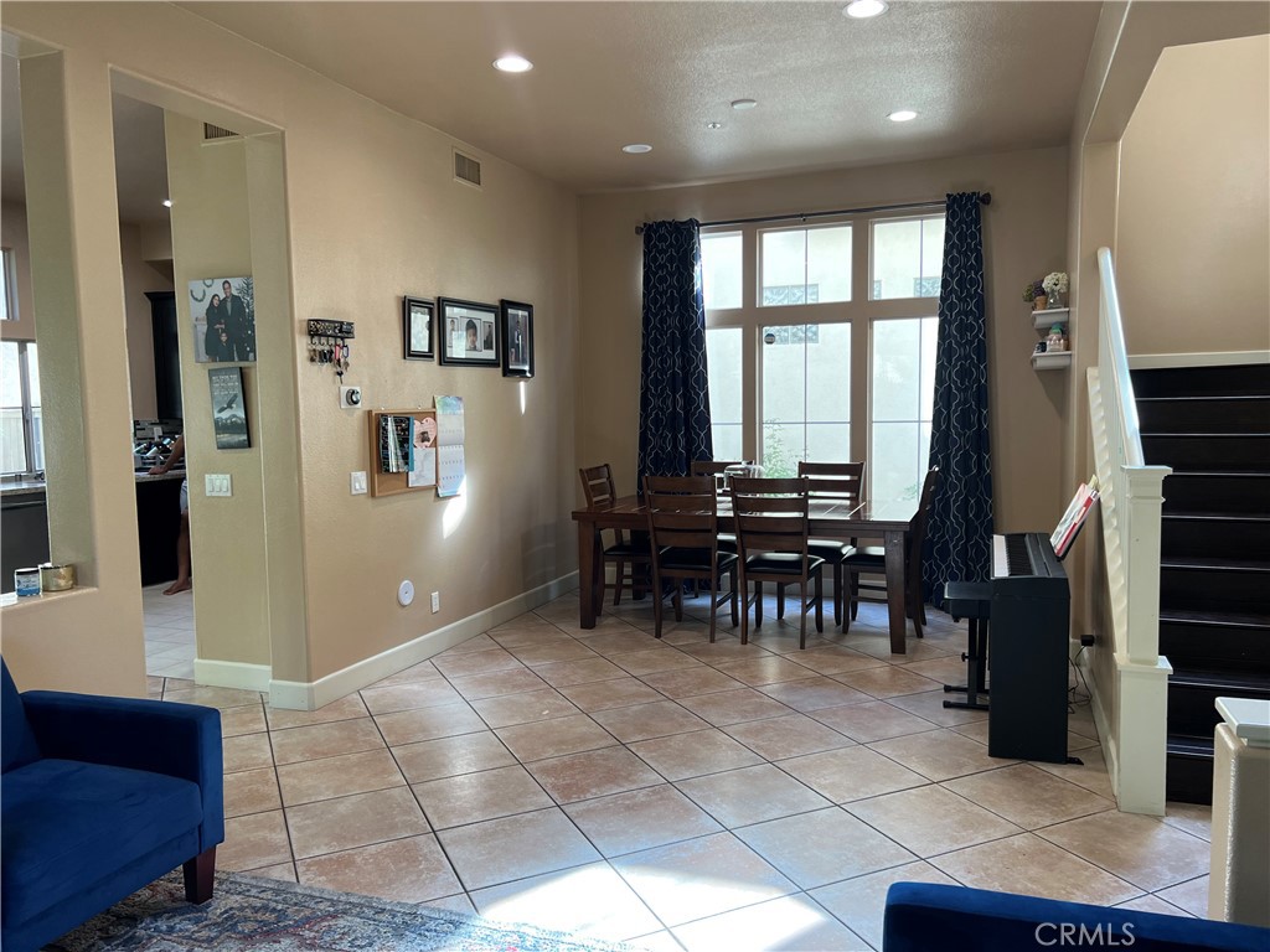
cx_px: 635
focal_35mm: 26
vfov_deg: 53.1
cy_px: 476
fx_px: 954
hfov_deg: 67.3
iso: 80
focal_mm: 5.7
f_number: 1.5
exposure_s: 1/120
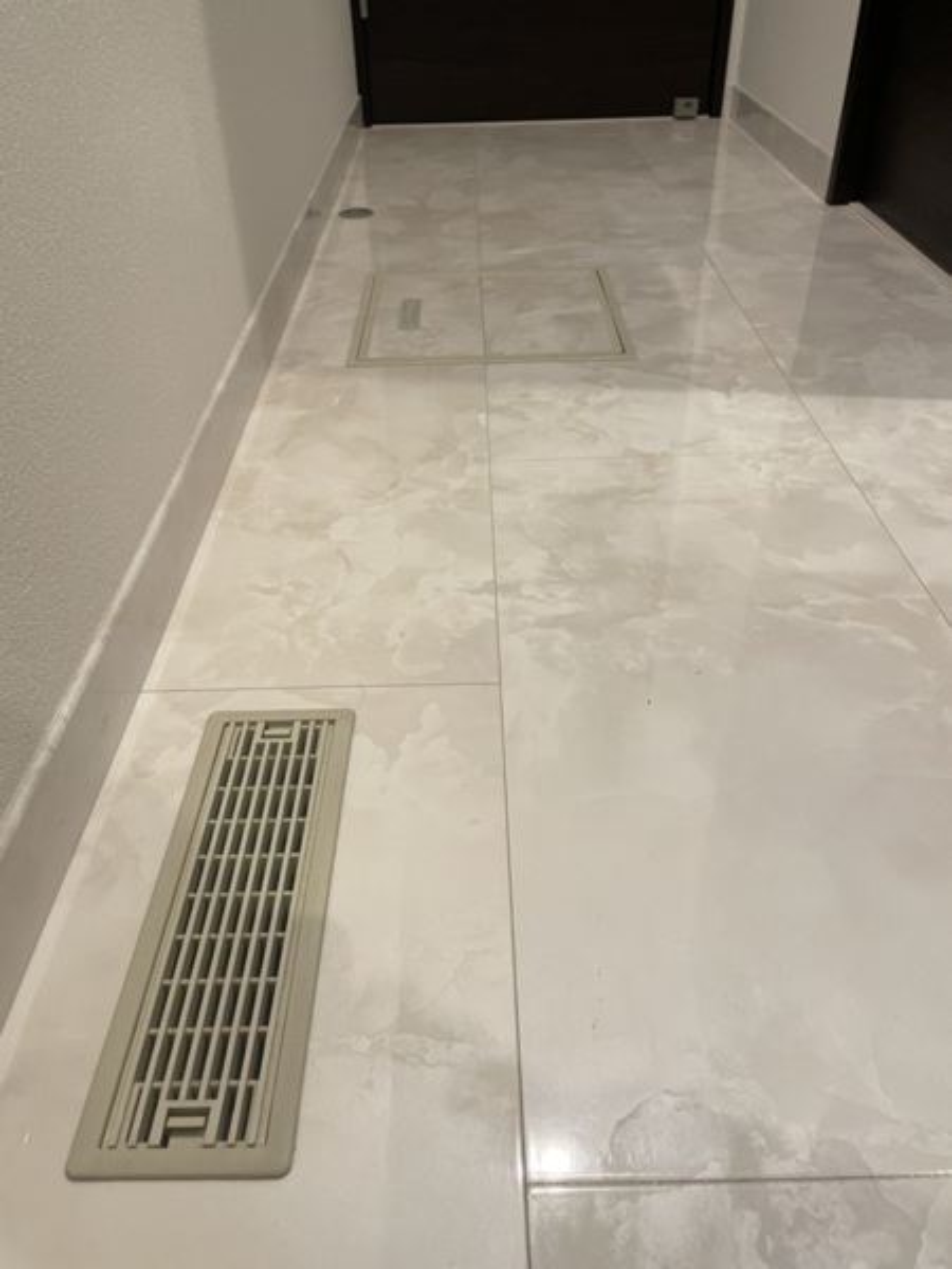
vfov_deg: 67.3
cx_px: 476
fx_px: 953
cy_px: 634
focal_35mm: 26
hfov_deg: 53.1
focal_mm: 4.2
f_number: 1.6
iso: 100
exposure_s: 1/50
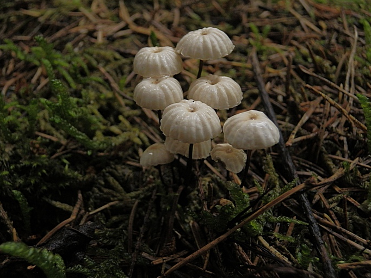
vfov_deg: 37.7
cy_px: 136
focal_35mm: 38
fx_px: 407
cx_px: 185
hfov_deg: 49.0
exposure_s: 1/320
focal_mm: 6.7
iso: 320
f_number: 3.9
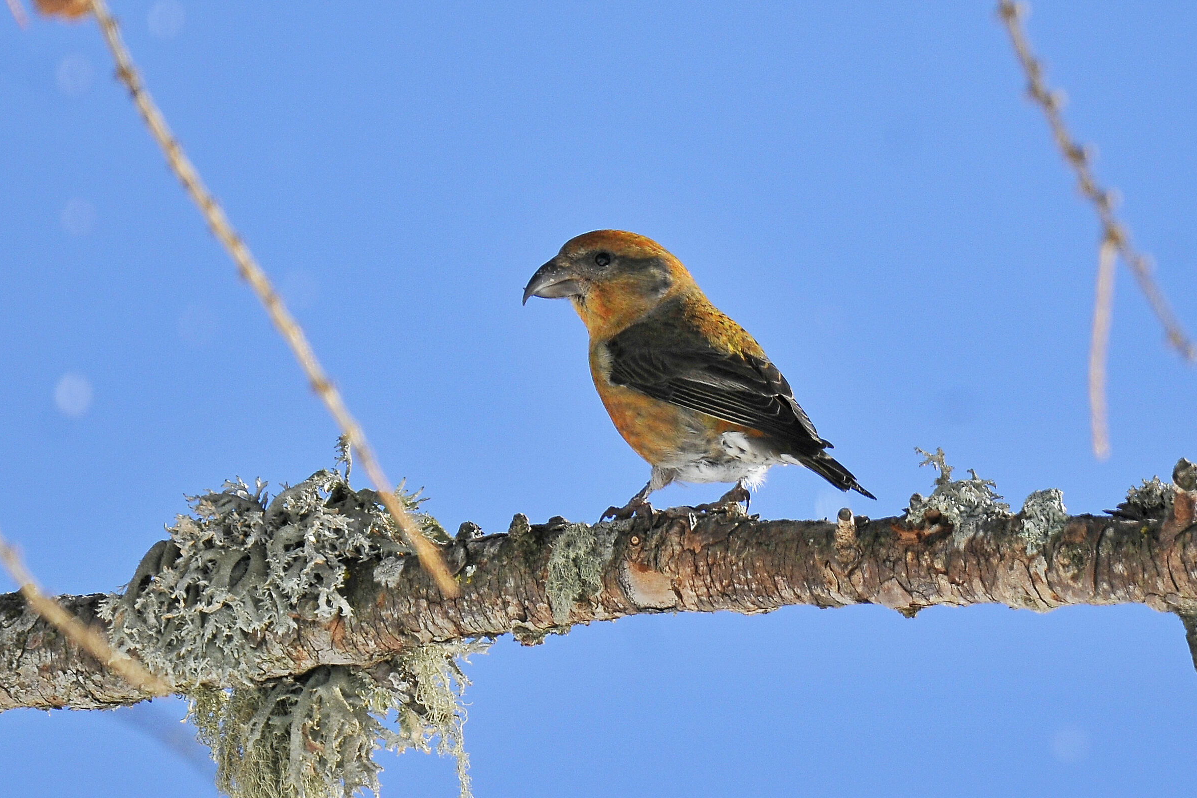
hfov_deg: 2.3
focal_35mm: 904
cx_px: 600
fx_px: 30054
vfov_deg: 1.5
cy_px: 399
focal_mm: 600
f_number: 7.1
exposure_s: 1/1000
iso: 320
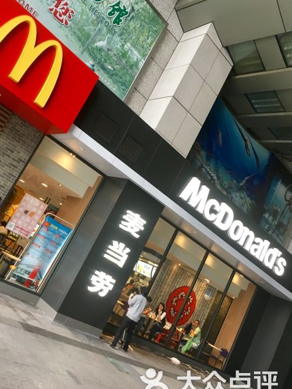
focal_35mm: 32
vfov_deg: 56.8
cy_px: 200
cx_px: 133
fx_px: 360
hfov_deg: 44.1
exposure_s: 1/33
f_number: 2.2
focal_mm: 4.15
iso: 80
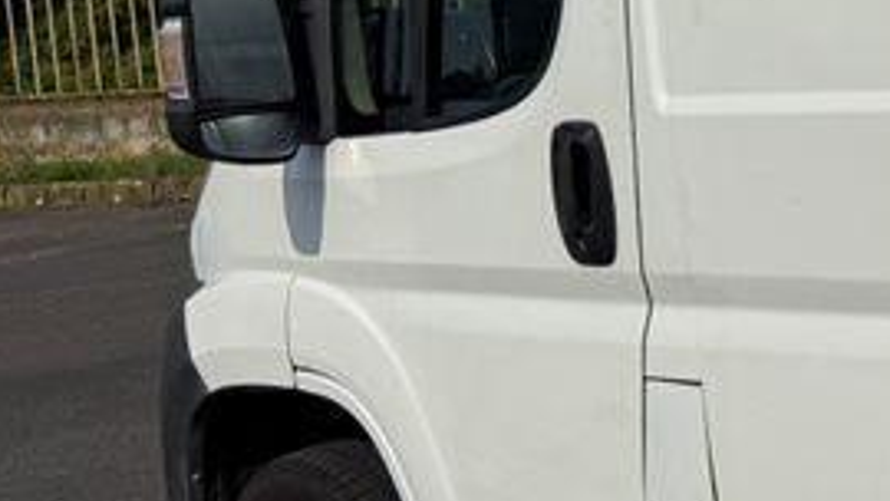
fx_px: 2337
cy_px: 185
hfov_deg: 17.4
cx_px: 1618
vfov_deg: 12.2
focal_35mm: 99
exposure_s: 1/14286
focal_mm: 6.76
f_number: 1.78
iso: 80
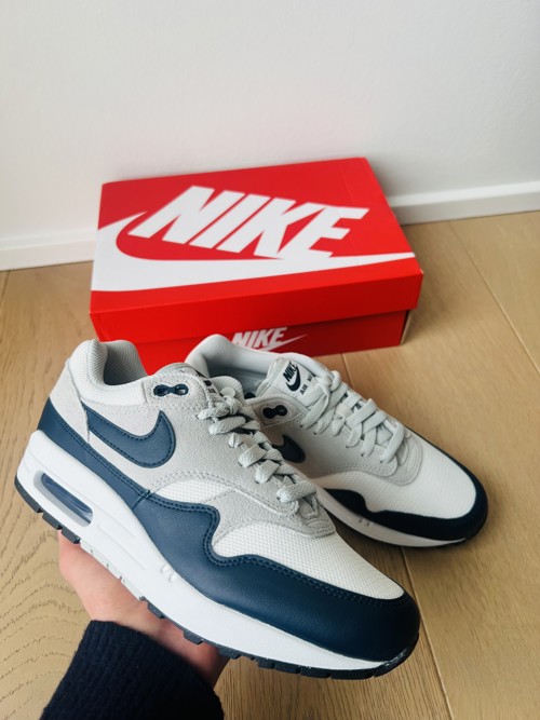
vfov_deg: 67.3
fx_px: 541
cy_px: 360
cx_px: 270
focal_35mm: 26
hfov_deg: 53.0
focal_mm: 5.7
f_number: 1.5
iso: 40
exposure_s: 1/176
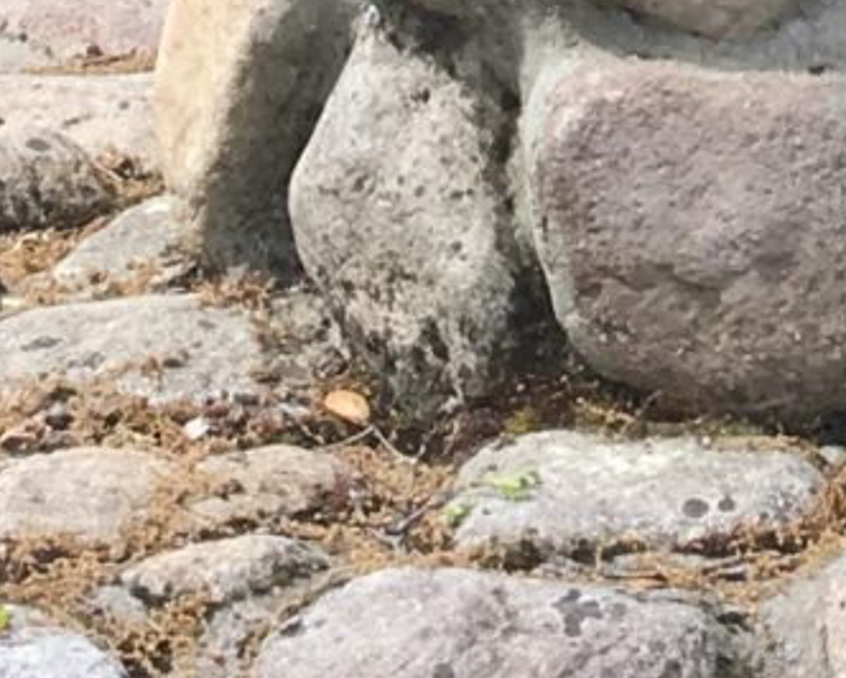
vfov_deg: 6.7
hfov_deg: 8.8
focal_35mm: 218
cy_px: -1035
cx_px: 882
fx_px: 5462
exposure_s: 1/258
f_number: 2.2
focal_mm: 4.15
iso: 25
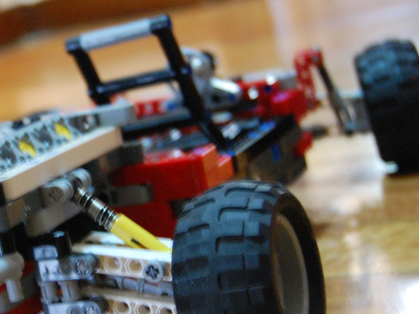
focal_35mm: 114
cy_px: 186
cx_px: 31
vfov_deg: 13.0
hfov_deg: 17.0
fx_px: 1380
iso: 1600
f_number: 4.8
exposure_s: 1/6
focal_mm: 38
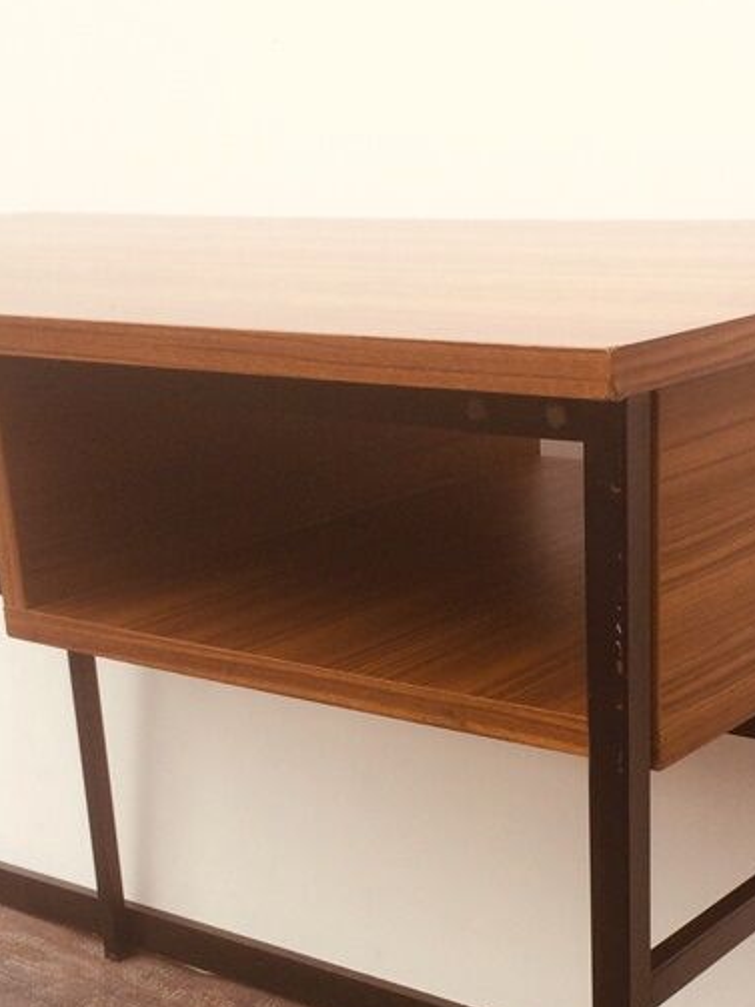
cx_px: 477
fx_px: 1717
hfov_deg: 24.7
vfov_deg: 31.8
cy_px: 807
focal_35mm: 59
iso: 32
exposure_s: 1/380
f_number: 2.2
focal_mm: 4.15
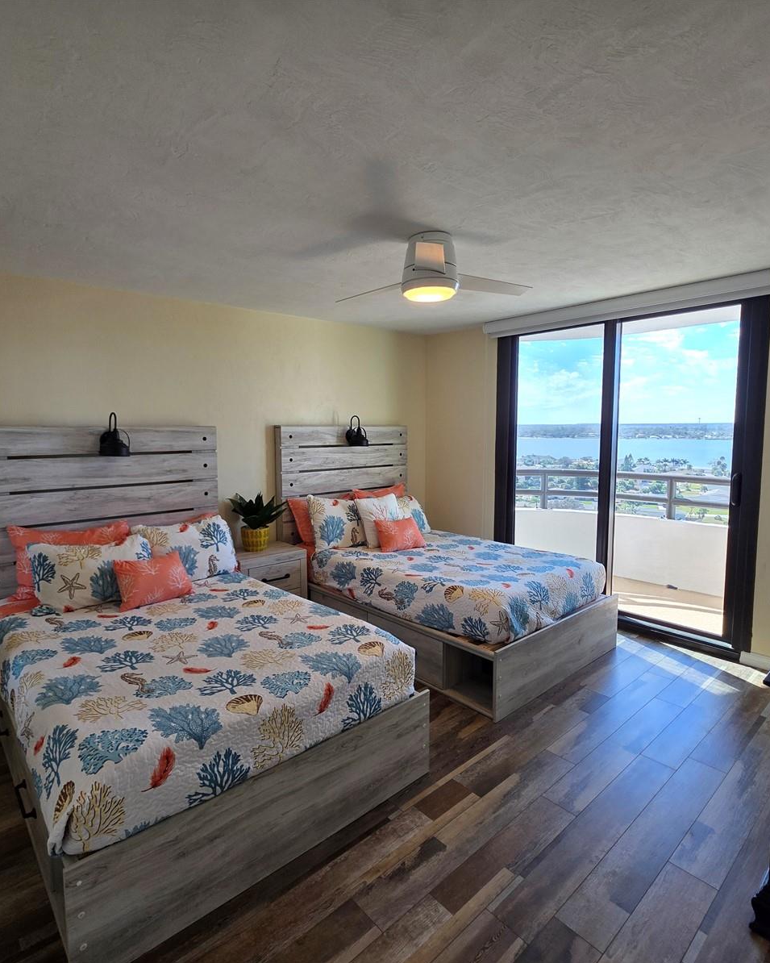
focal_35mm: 17
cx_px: 334
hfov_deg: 76.6
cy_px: 482
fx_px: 484
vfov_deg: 89.6
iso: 50
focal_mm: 2.2
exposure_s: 1/120
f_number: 1.9
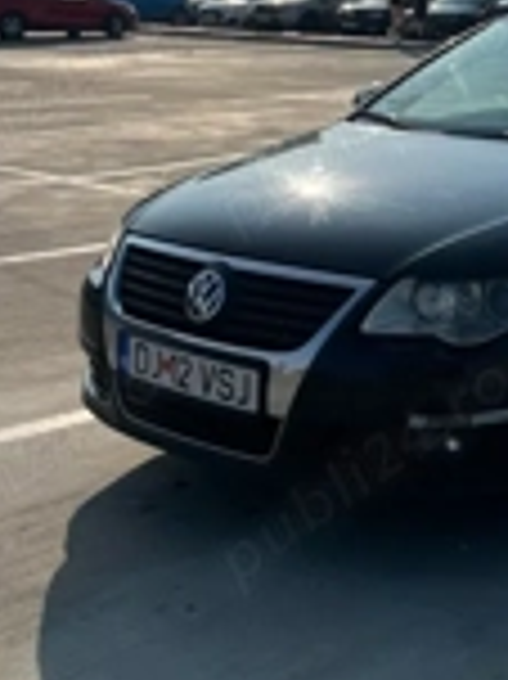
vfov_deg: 27.8
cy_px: 176
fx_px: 1352
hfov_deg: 20.8
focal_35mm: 69
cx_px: 454
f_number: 1.6
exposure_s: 1/10870
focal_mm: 5.1
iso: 50
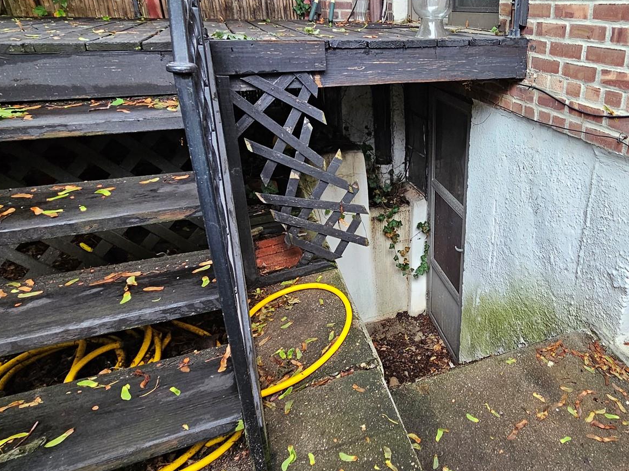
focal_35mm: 23
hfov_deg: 70.0
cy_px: 201
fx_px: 418
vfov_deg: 58.6
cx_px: 455
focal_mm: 2.2
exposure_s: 1/60
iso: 250
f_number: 2.2
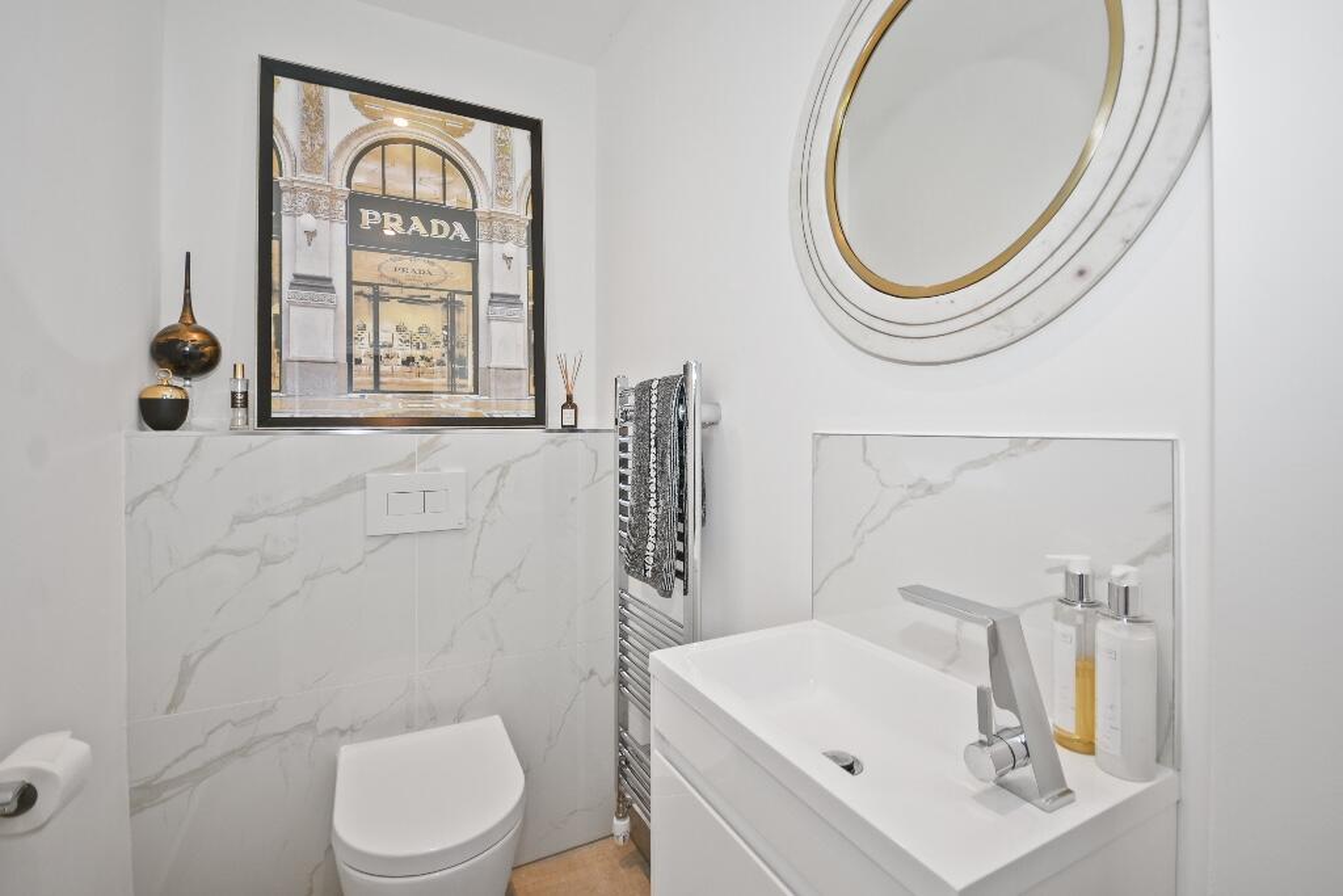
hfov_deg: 100.4
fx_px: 560
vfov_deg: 77.3
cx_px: 672
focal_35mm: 15
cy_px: 448
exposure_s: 1/25
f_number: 4
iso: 100
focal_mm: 10
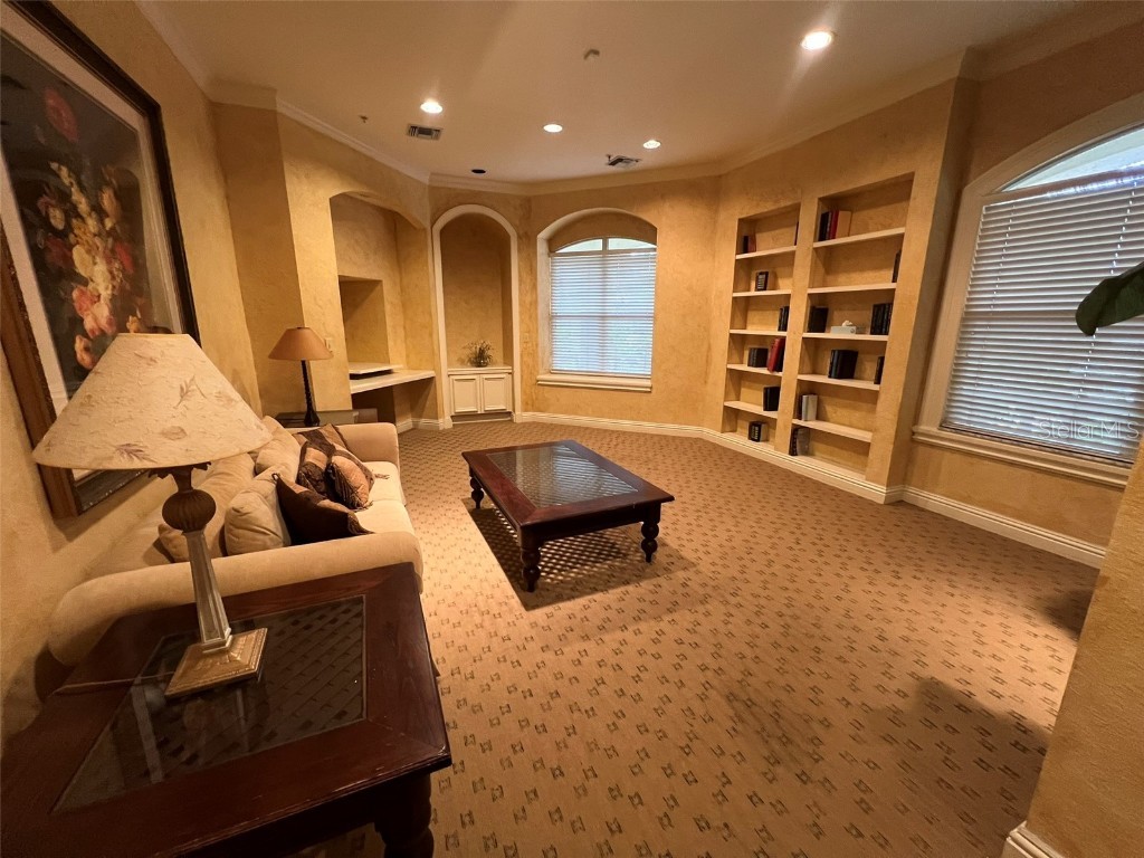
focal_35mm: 13
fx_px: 430
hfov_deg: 106.2
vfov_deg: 89.9
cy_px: 429
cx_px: 572
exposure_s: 1/60
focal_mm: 1.57
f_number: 1.8
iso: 400
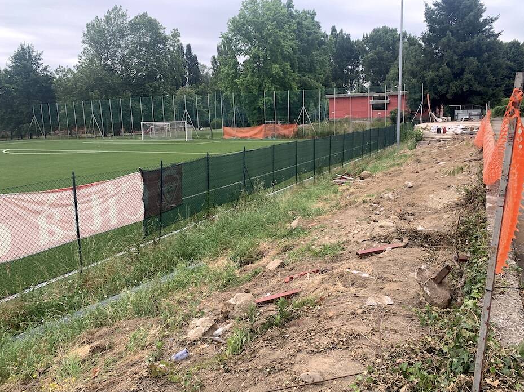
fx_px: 424
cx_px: 278
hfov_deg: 63.4
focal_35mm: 28
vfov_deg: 49.7
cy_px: 189
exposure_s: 1/282
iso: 25
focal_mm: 4.25
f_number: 1.8
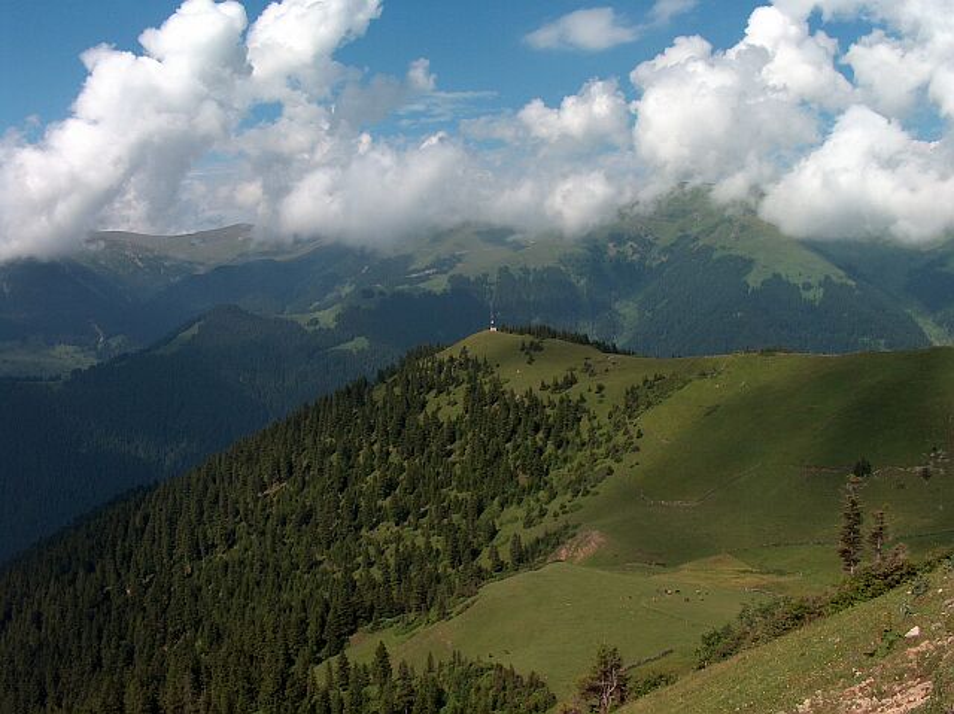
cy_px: 357
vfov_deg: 38.6
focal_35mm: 37
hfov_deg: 50.2
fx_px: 1019
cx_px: 477
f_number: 11.3
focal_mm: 7.6
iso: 100
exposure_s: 1/168
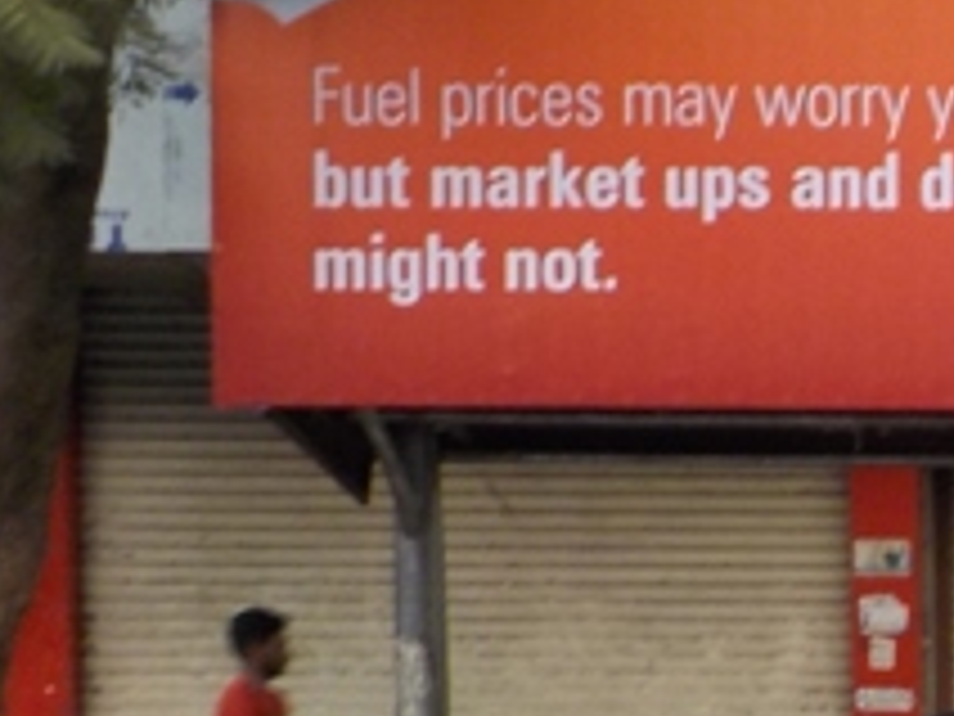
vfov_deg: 12.9
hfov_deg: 16.3
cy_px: 725
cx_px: 1292
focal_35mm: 113
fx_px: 3114
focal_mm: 4.1
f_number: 3.3
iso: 125
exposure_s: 1/40
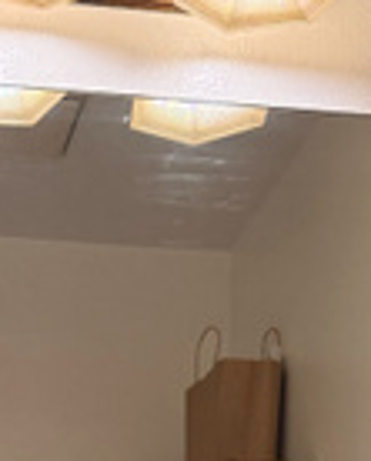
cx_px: 40
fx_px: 1778
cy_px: 979
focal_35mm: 130
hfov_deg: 11.8
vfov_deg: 12.6
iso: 200
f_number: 1.78
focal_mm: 6.76
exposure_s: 1/176
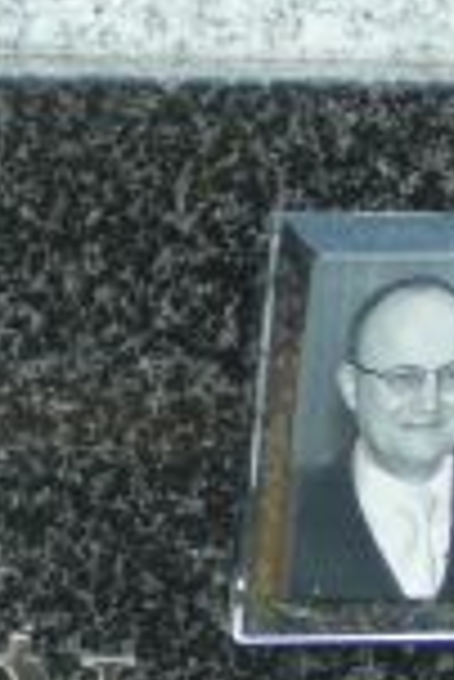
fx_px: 6398
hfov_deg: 4.0
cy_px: 919
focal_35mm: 339
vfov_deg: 6.0
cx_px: -521
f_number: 3.7
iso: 80
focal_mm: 11.5
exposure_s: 1/100
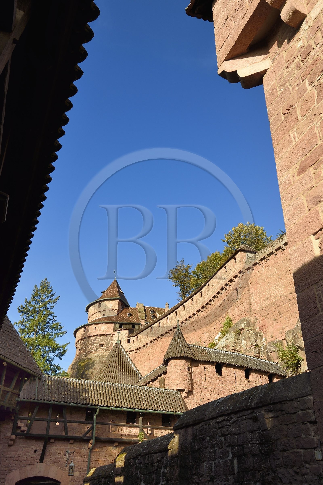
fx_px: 431
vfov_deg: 58.7
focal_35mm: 32
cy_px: 242
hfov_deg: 41.1
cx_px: 162
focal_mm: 32
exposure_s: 1/160
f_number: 13
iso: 200
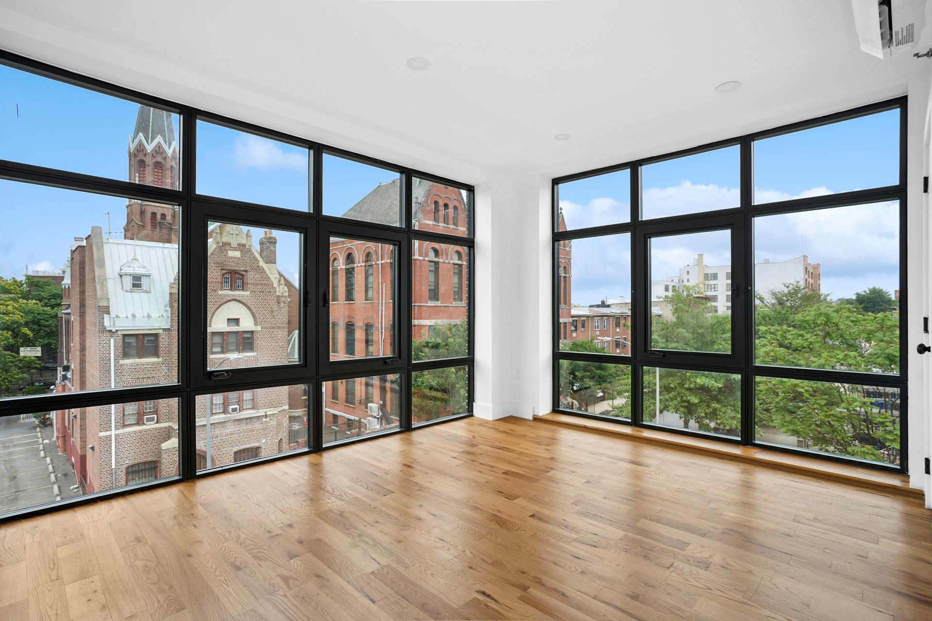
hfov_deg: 93.3
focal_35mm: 17
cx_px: 466
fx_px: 440
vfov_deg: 70.4
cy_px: 310
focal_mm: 17
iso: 100
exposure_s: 1/15
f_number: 8
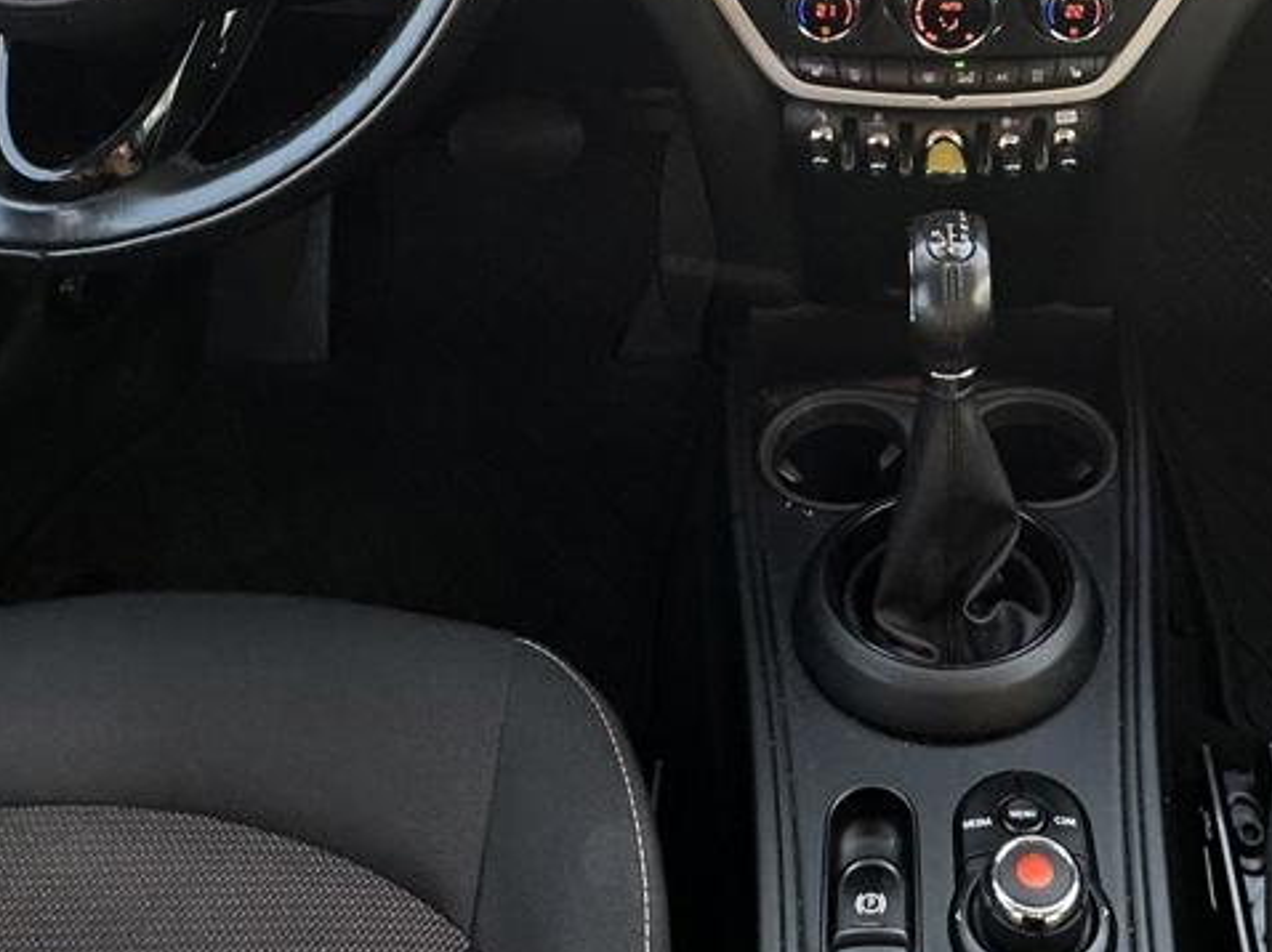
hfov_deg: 45.2
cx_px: 954
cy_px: -125
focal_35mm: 40
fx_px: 1469
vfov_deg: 31.4
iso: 50
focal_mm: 2.22
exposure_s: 1/99
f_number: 2.2
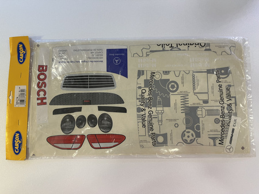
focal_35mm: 26
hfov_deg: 67.3
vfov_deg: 53.1
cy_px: 97
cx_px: 130
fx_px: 195
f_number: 1.6
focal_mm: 5.1
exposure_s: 1/50
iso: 160
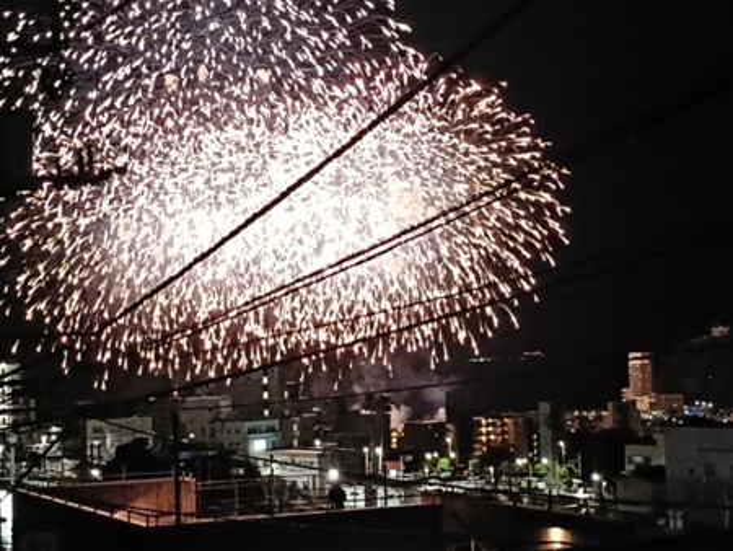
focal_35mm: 70
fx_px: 1483
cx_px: 366
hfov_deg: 27.8
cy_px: 276
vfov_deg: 21.0
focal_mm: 4.7
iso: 5000
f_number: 1.7
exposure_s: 1/20
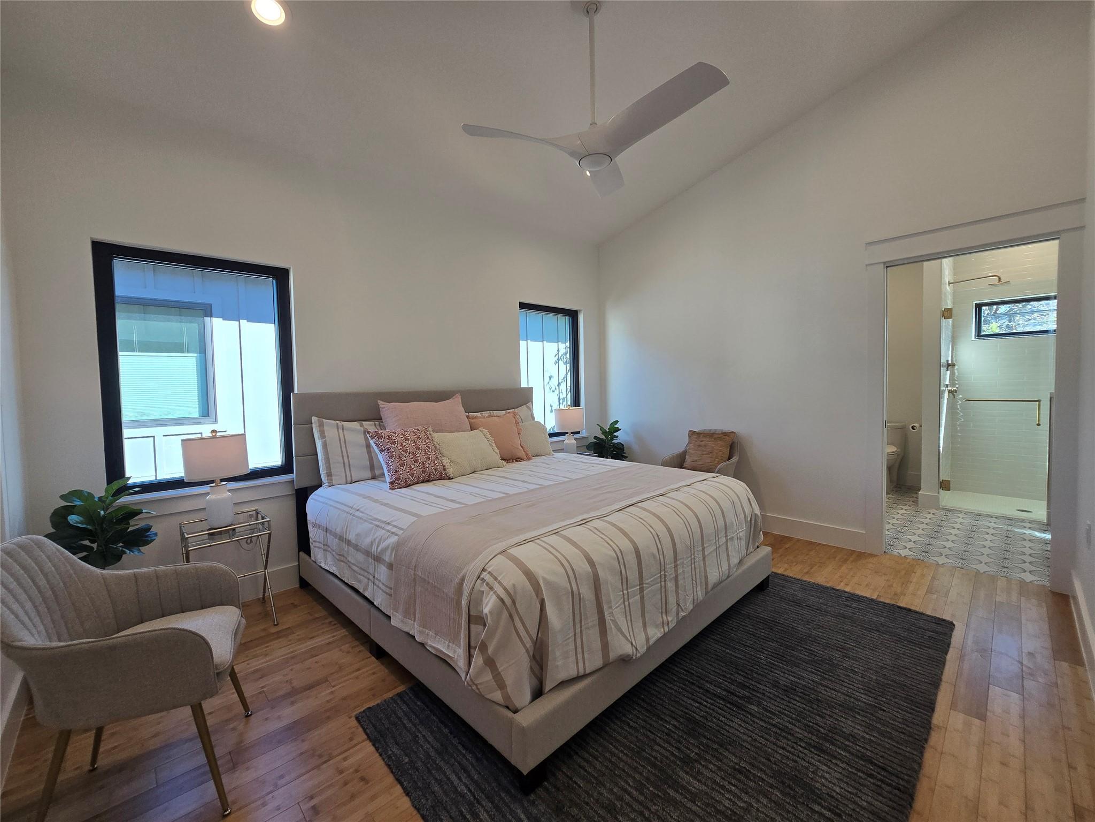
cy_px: 411
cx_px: 548
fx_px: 411
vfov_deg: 89.9
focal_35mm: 13
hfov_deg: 106.2
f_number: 2.2
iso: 80
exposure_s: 1/120
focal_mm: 2.2
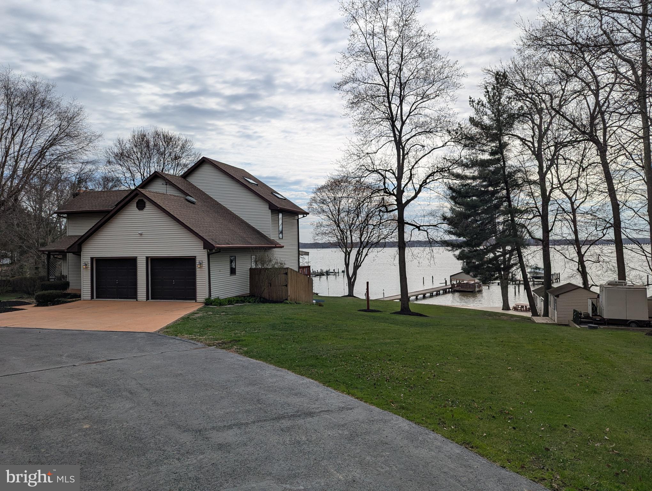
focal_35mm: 24
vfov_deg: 56.9
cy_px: 246
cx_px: 326
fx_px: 453
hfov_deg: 71.5
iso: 48
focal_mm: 6.81
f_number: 1.85
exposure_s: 1/4184
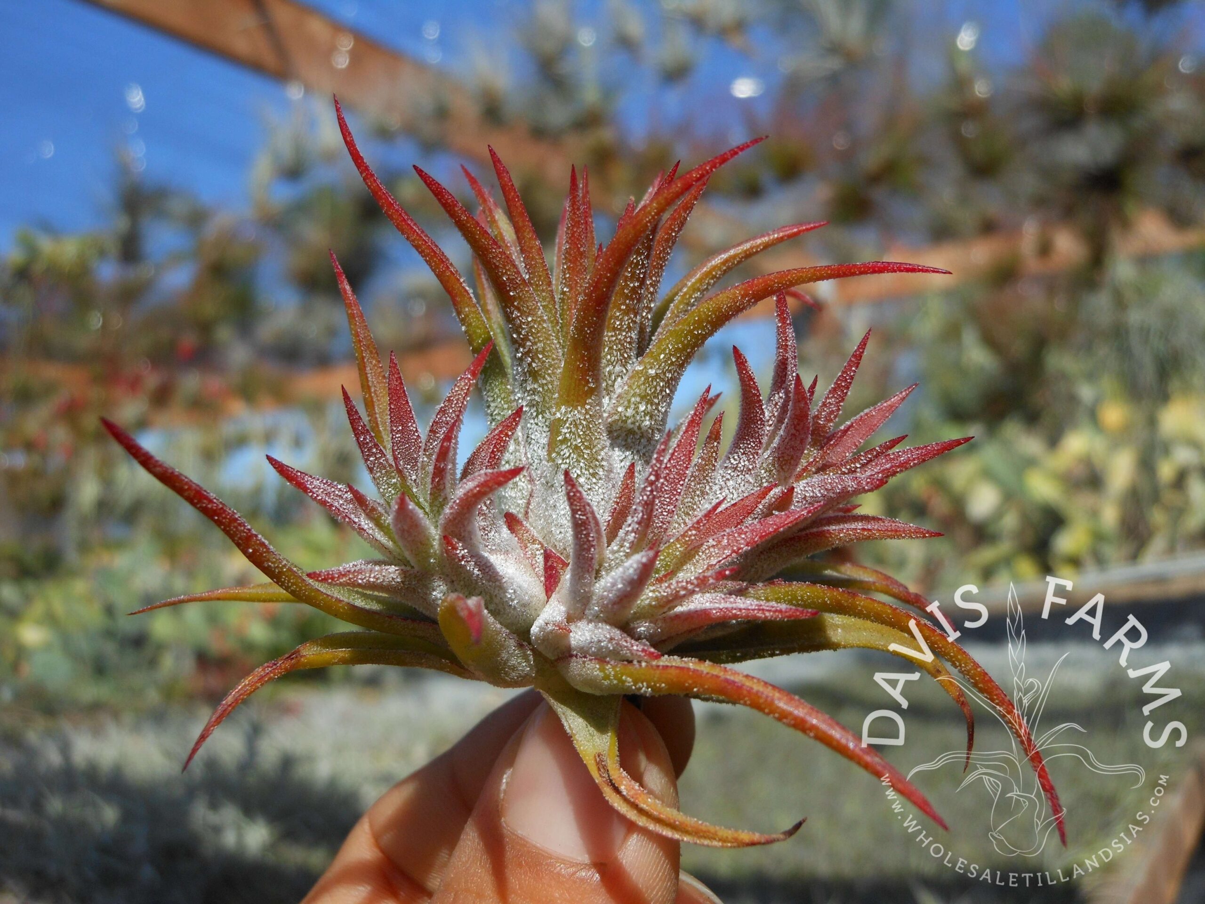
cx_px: 602
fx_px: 1149
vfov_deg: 42.9
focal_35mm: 33
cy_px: 452
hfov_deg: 55.4
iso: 80
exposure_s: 1/320
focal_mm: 5.9
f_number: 4
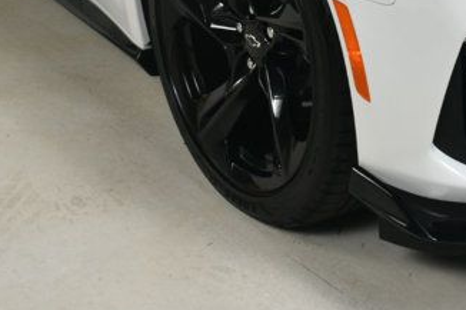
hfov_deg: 17.9
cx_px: 407
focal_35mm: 113
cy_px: -103
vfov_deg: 11.8
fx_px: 1462
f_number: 14
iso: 100
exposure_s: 1/160
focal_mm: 24
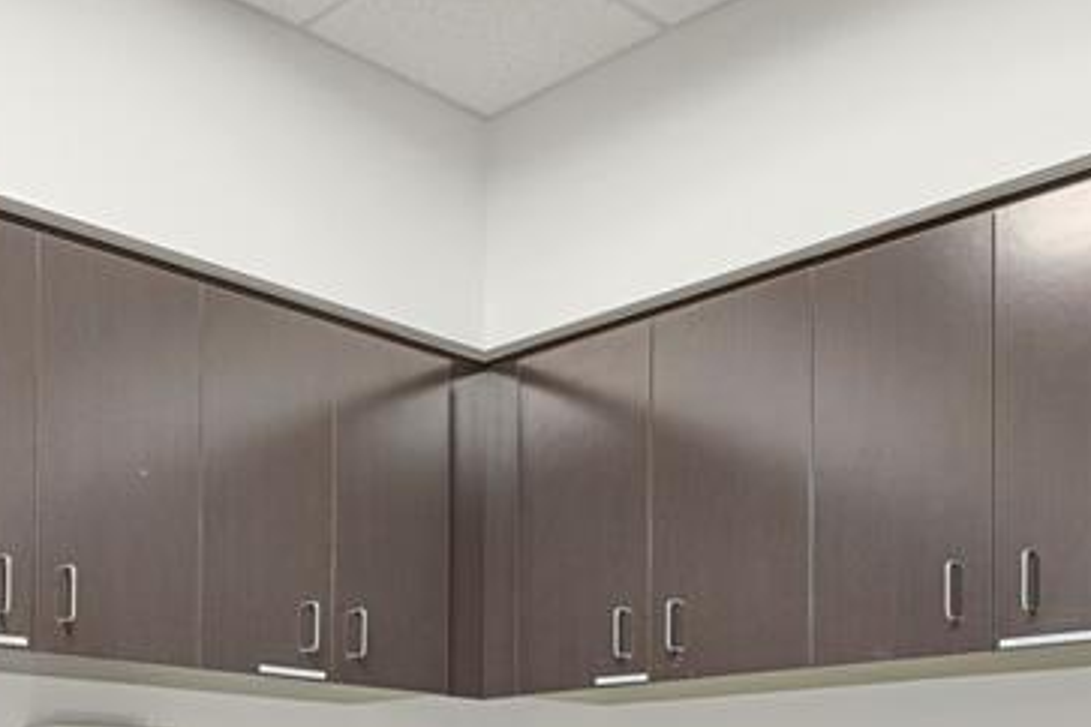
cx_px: 295
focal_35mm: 48
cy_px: 847
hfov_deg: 40.2
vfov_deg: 25.5
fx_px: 1455
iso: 250
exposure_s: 15
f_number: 8
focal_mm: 17
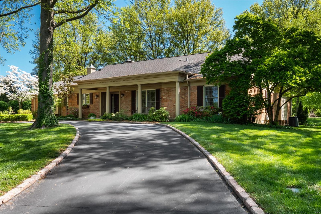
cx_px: 160
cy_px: 107
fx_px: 267
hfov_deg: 62.0
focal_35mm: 30
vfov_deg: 43.6
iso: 400
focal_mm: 15
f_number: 10
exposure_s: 1/80
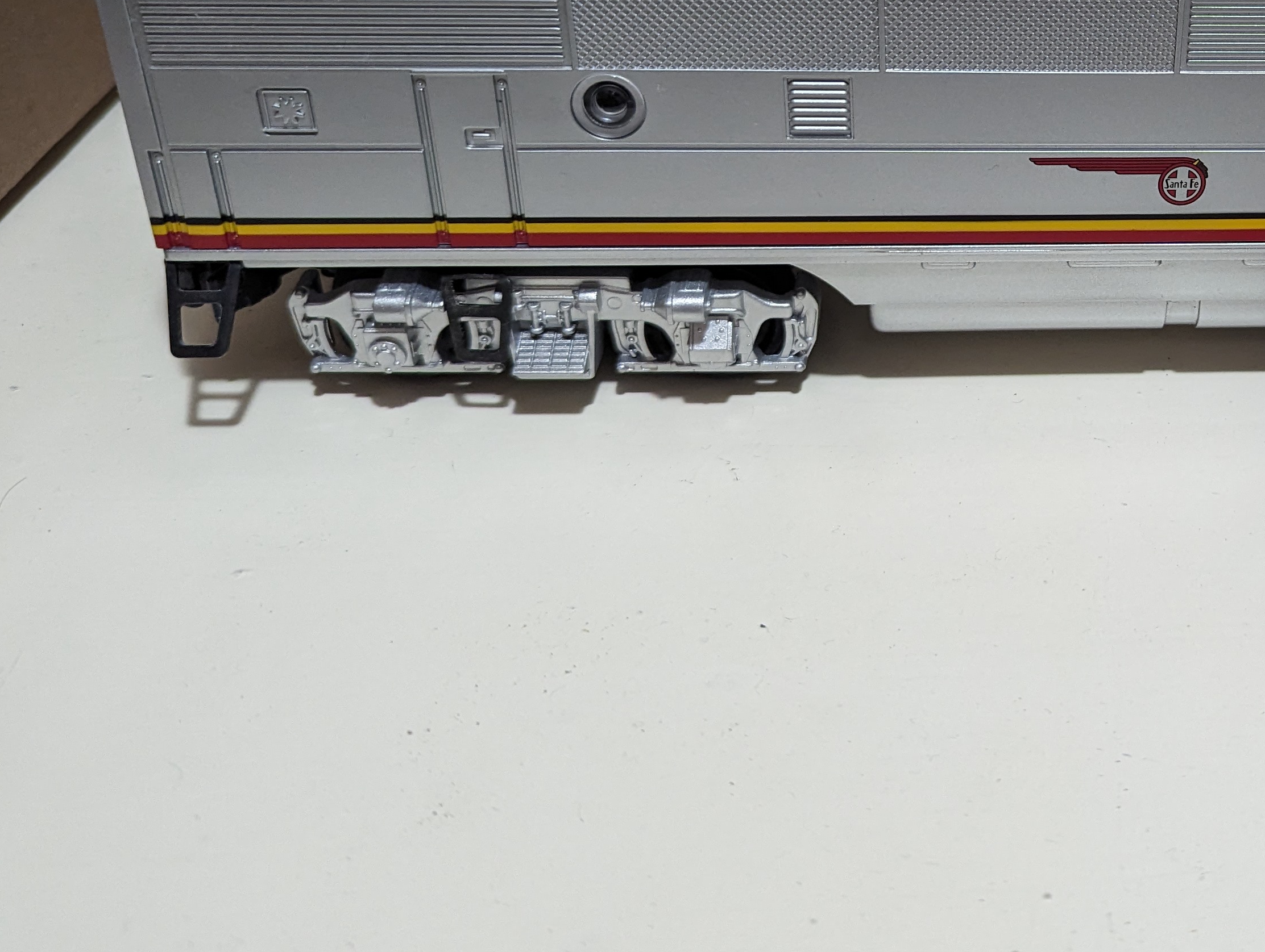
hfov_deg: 40.4
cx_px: 1081
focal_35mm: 44
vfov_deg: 32.2
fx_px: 1610
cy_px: 208
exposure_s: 1/60
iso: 927
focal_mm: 6.81
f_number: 1.85
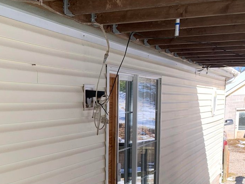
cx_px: 11
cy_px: 179
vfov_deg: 25.0
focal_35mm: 56
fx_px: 396
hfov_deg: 32.1
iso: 25
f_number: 1.8
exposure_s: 1/300
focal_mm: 4.25
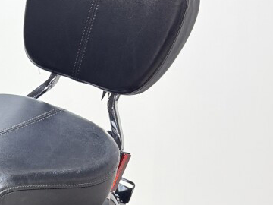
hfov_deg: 22.6
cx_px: -85
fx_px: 607
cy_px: 201
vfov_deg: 18.7
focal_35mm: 77
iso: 40
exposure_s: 1/120
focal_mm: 5.96
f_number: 1.6
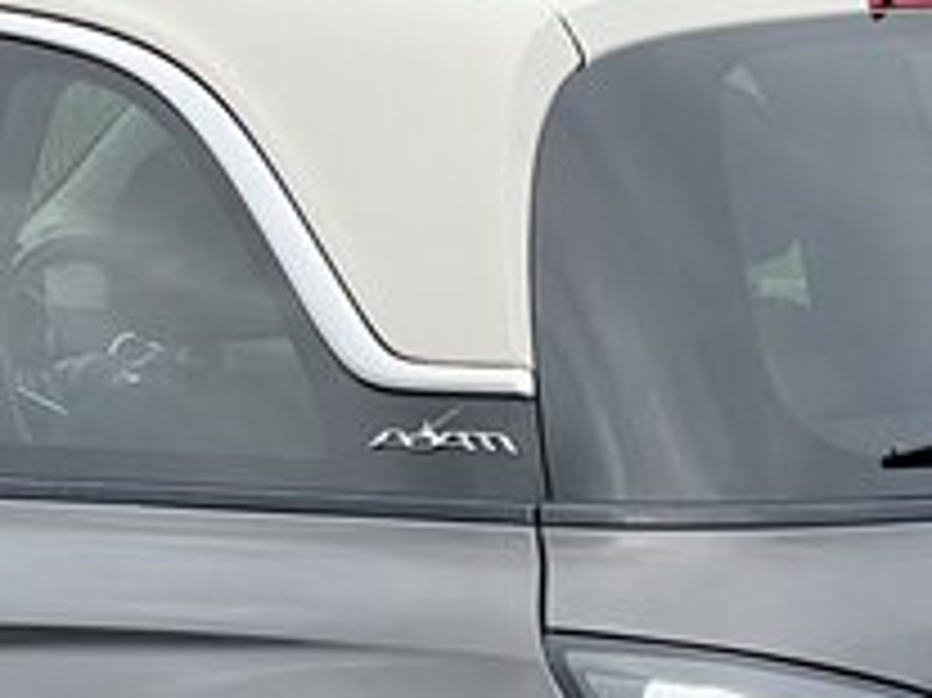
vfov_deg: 7.4
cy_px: 617
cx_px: 248
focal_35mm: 201
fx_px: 5409
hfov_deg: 9.8
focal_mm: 6
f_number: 2
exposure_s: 1/199
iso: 25
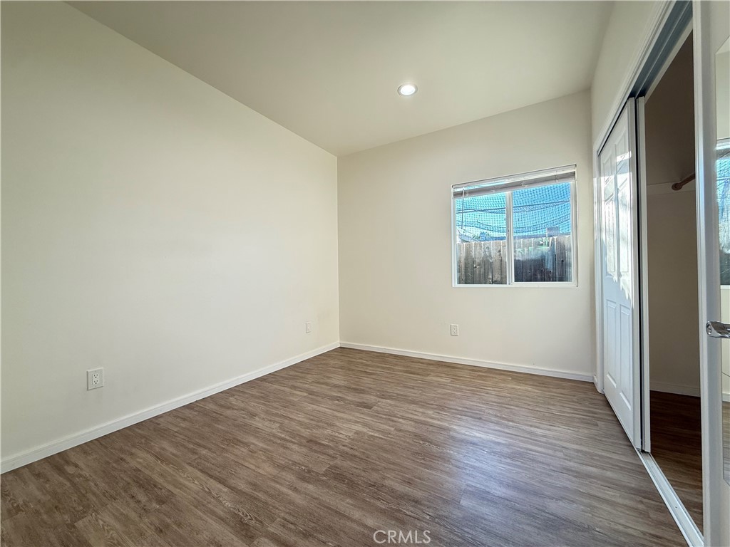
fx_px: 295
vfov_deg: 85.7
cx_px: 365
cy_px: 274
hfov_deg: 102.1
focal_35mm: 14
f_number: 2.2
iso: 160
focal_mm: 2.22
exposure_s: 1/120
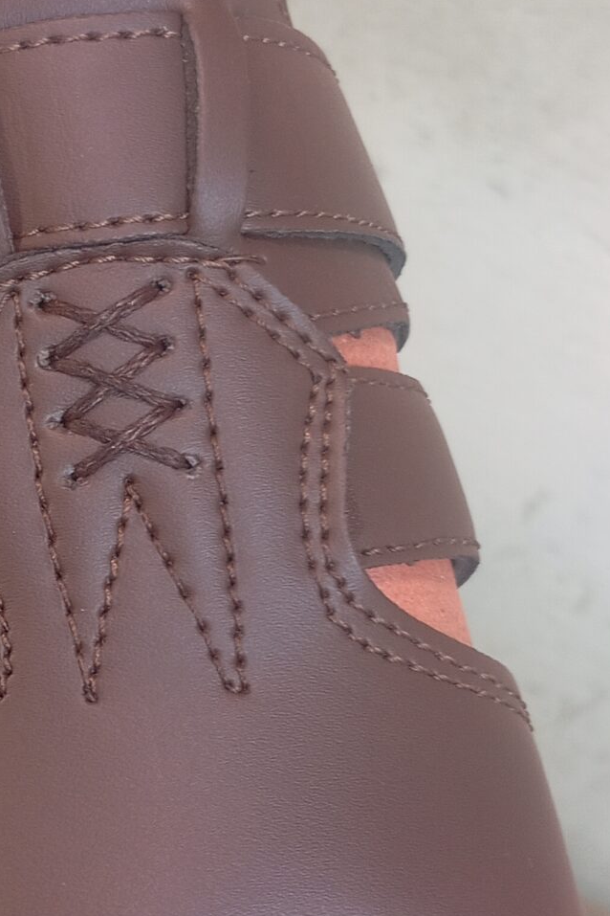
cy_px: 468
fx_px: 1982
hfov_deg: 17.3
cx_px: 92
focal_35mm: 78
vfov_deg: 26.0
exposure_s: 1/33.3
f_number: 1.8
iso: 171
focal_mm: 4.22
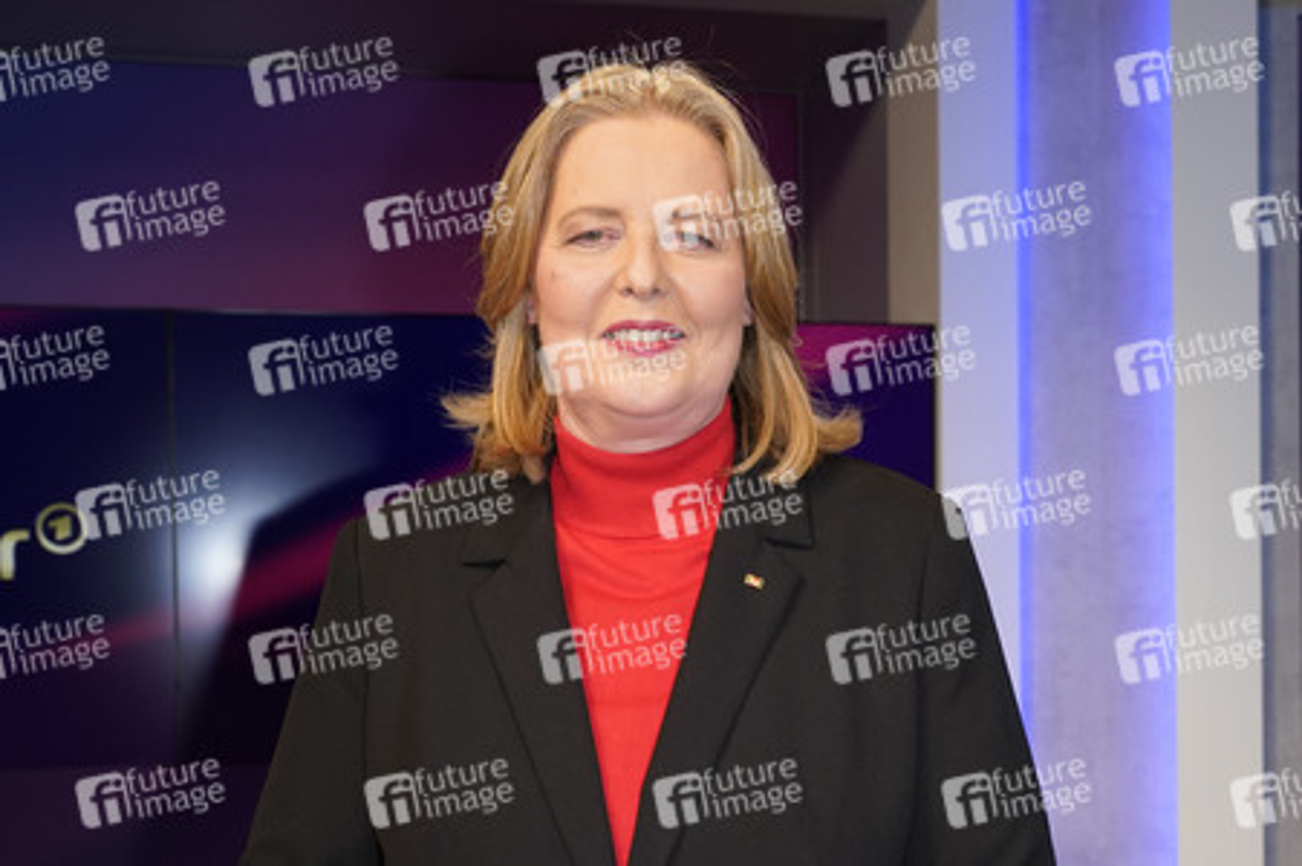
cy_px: 433
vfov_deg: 37.8
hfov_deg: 54.5
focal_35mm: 35
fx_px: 1265
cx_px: 651
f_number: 5.6
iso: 2000
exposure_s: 1/160
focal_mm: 35
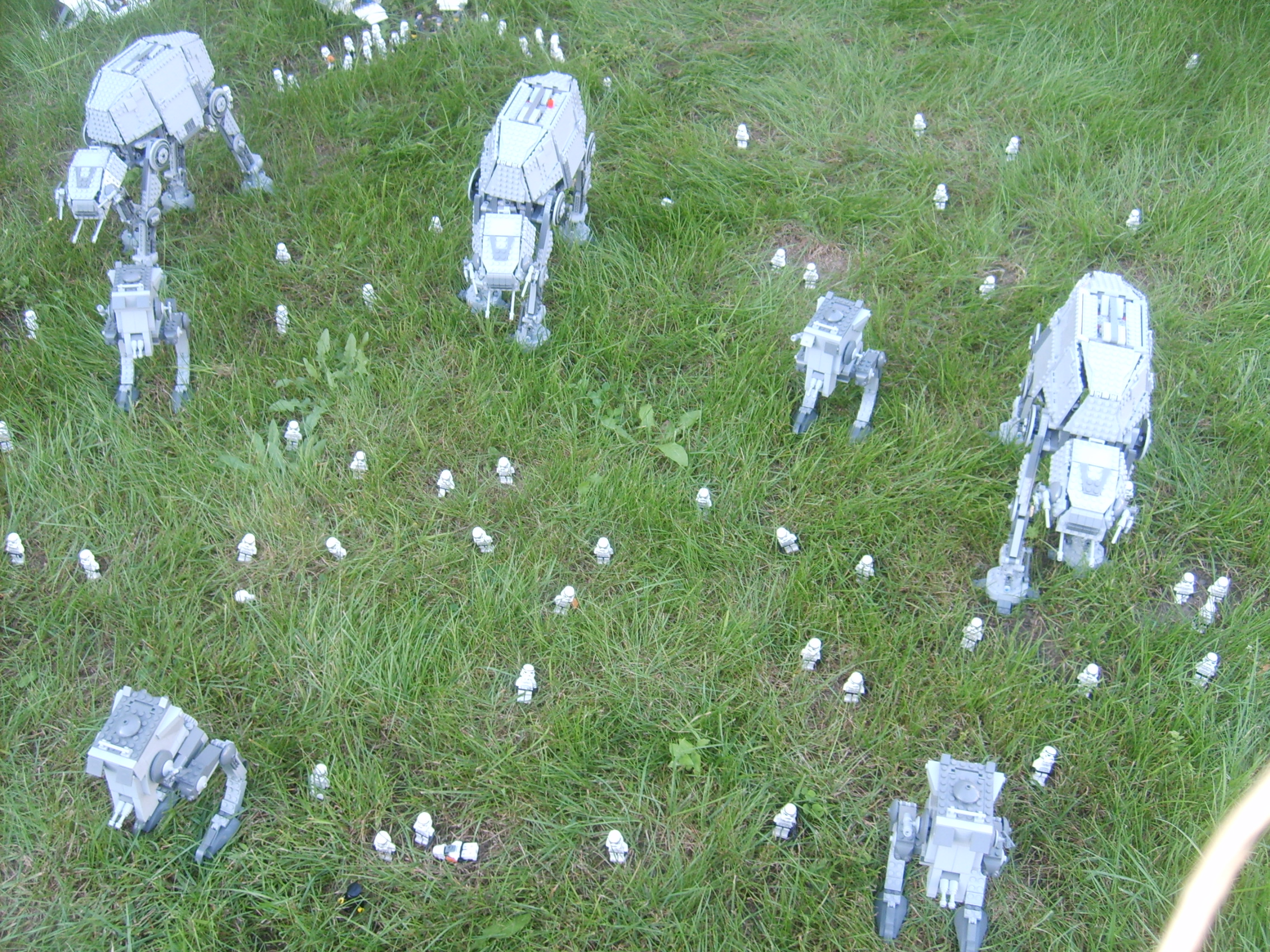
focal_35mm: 35
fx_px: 1284
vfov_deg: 40.7
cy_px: 476
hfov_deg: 52.6
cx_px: 635
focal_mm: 5.8
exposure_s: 1/45
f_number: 2.8
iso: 50
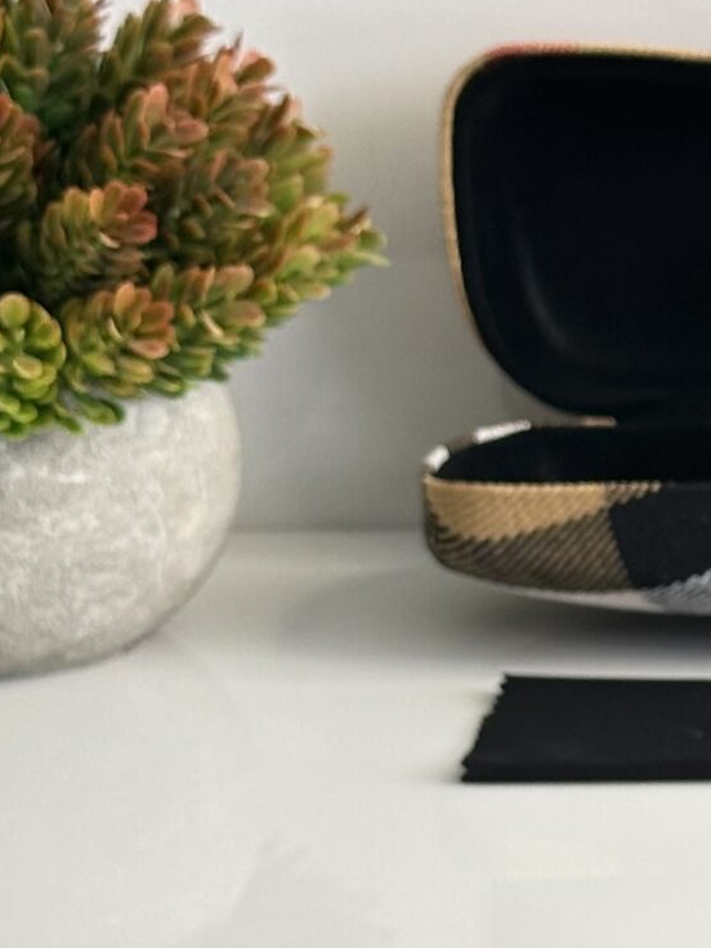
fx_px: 4573
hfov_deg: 8.6
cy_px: 787
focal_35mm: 167
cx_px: 1204
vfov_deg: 11.8
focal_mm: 6.86
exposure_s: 1/60
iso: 100
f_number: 1.78
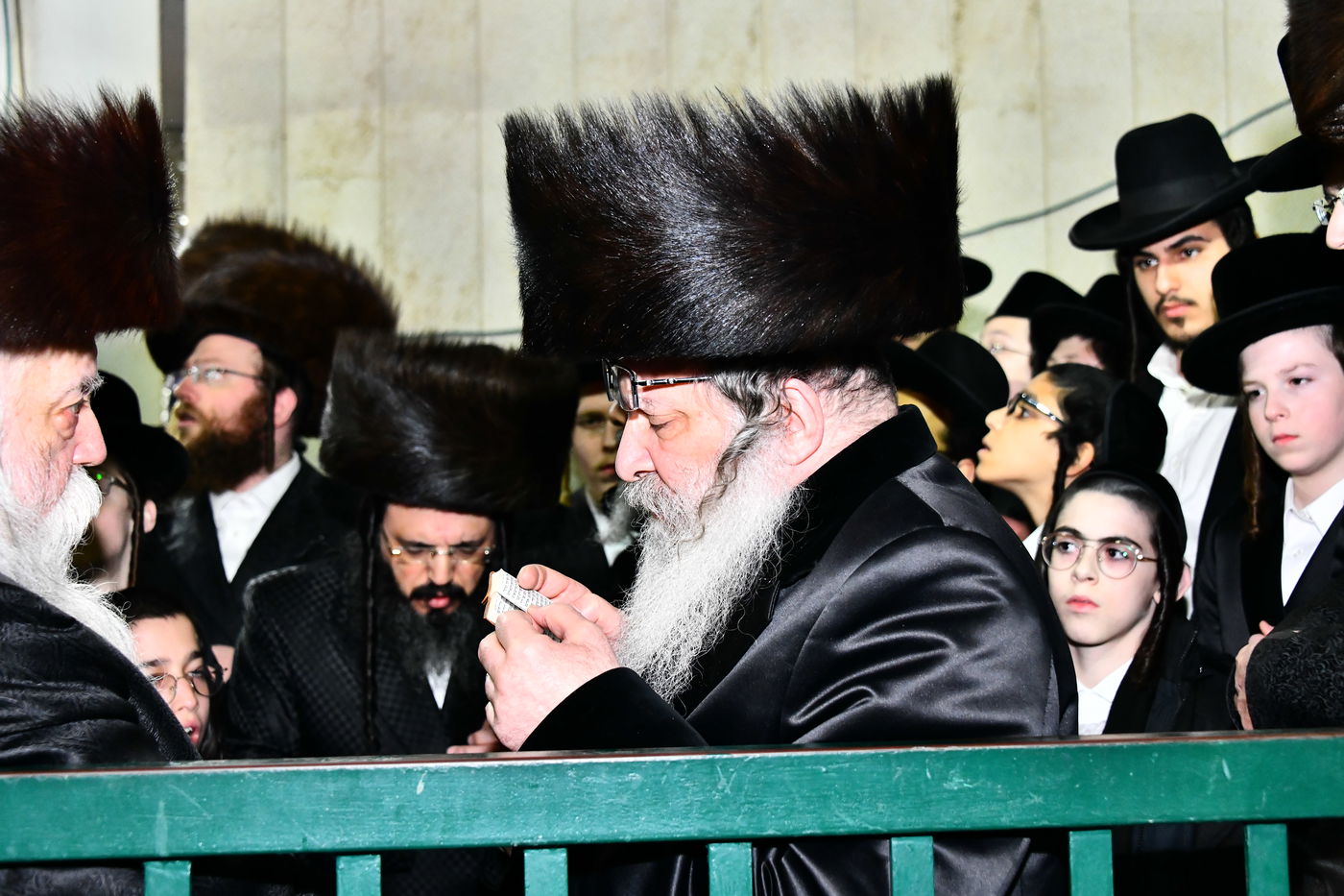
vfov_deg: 27.0
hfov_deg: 39.6
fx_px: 1866
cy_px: 448
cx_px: 672
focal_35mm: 50
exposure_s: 1/100
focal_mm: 50
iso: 2500
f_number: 5.6
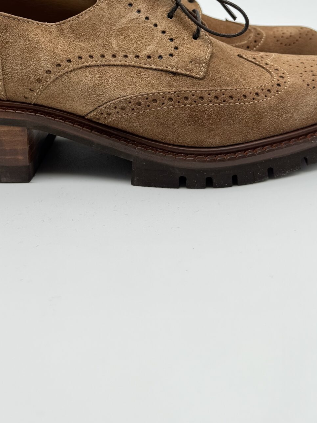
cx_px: 121
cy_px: 27
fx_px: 586
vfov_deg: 36.7
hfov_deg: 30.2
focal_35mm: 48
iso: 80
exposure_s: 1/295
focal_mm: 6.76
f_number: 1.78
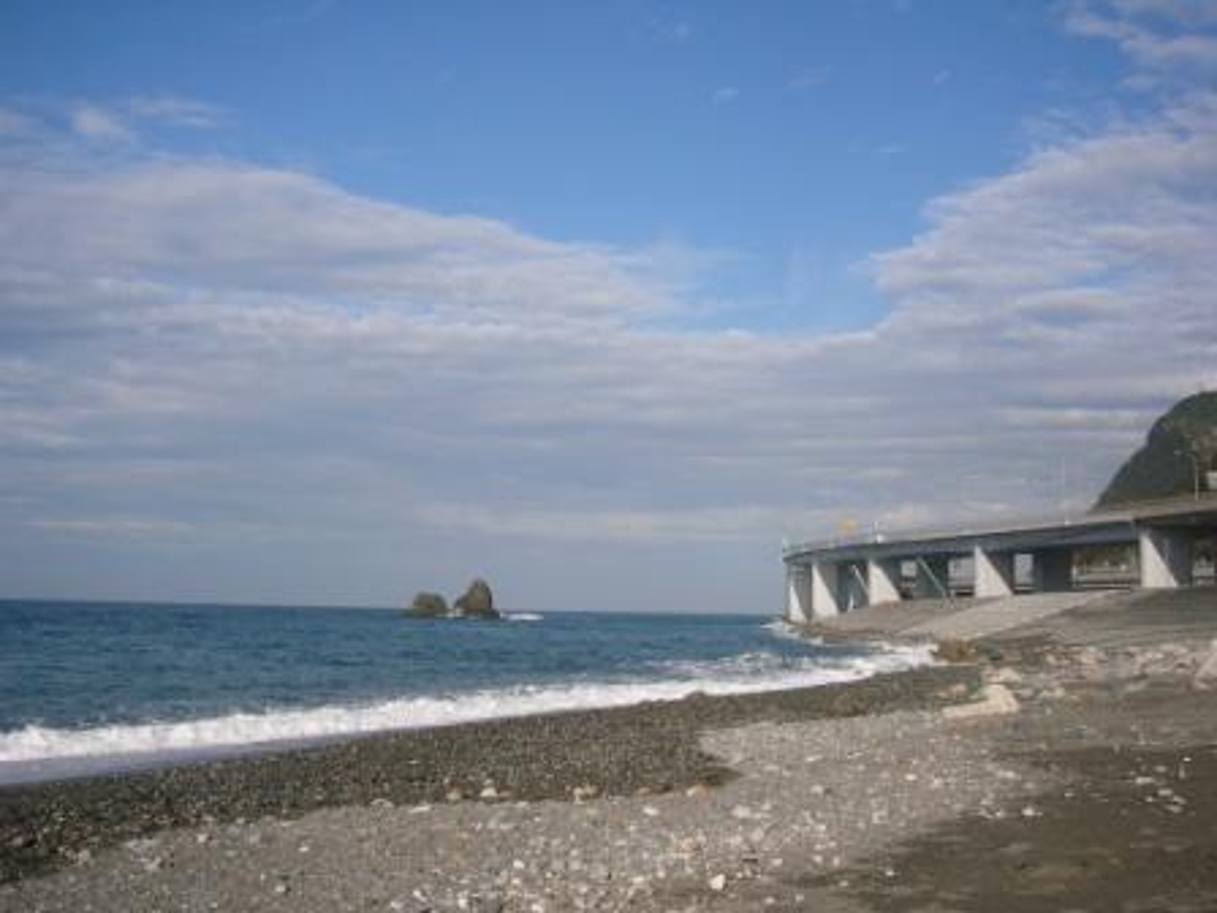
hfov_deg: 52.6
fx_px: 1231
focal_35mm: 35
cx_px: 608
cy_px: 456
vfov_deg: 40.7
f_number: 8
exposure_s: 1/250
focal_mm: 5.8
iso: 50
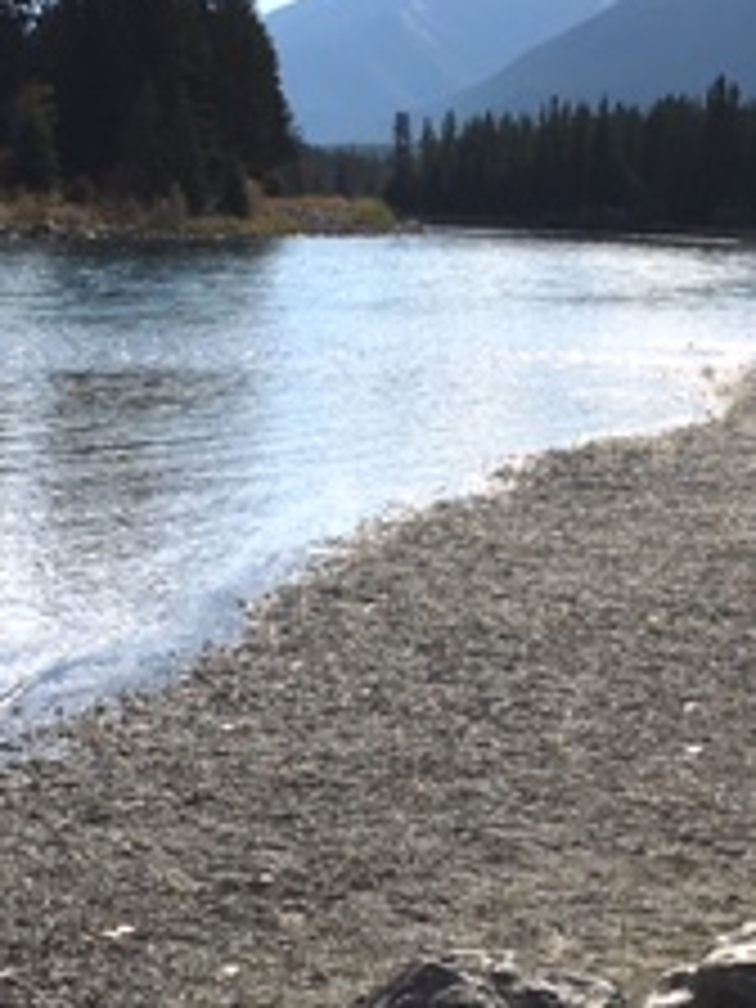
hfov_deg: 17.8
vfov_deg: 23.5
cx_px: 428
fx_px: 2417
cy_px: 414
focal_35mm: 83
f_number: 2.2
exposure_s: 1/4274
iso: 25
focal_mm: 4.15
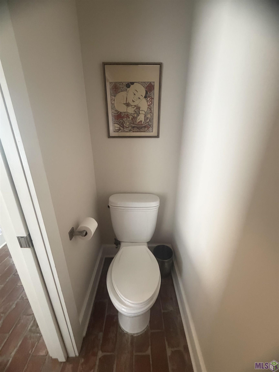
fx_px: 150
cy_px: 186
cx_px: 140
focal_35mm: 14
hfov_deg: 85.7
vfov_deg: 102.1
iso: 500
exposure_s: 1/60
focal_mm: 2.22
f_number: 2.2
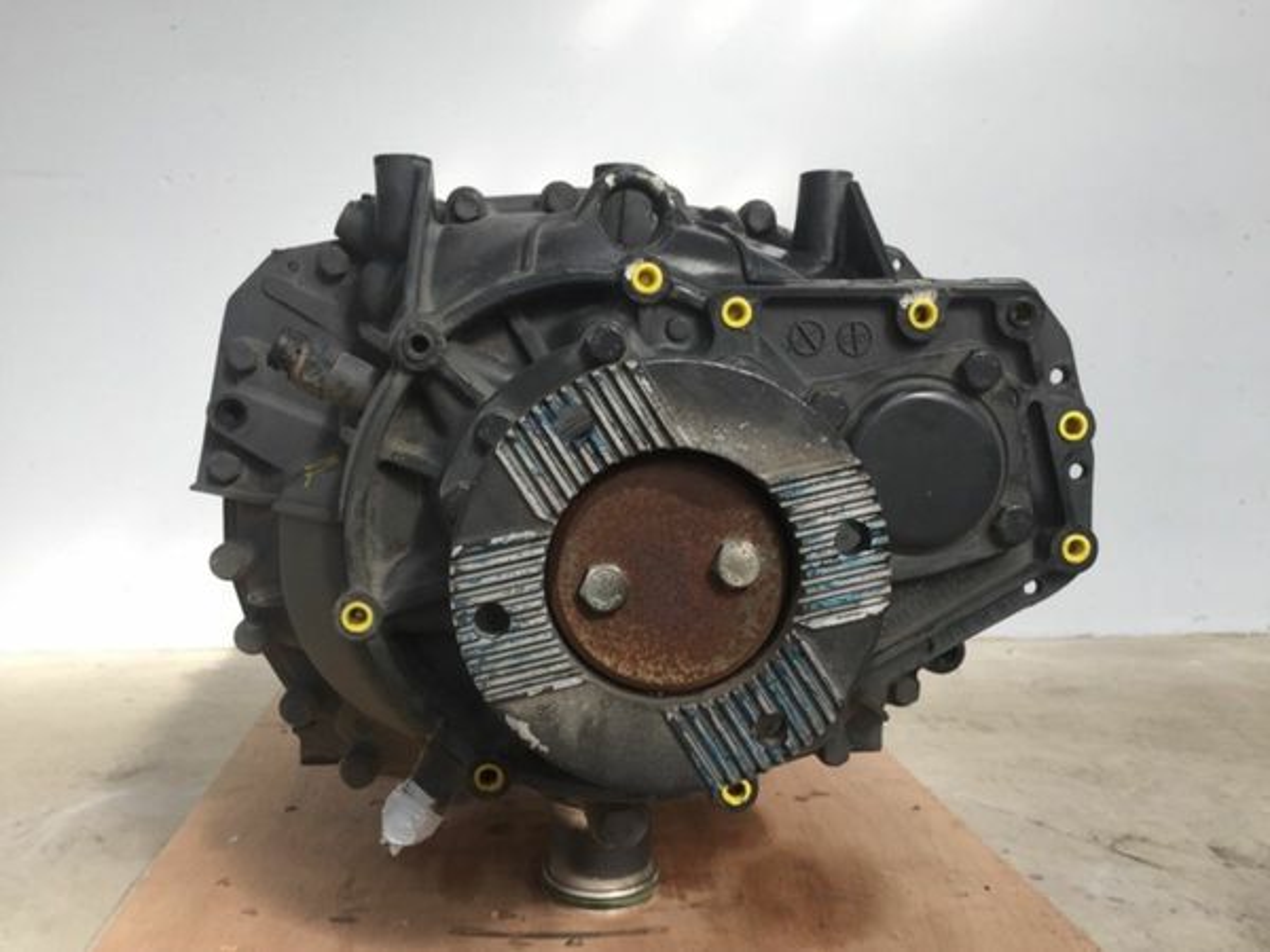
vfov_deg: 48.2
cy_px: 476
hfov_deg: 61.7
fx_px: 1064
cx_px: 635
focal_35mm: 29
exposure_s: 1/133
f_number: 2.2
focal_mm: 4.15
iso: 32
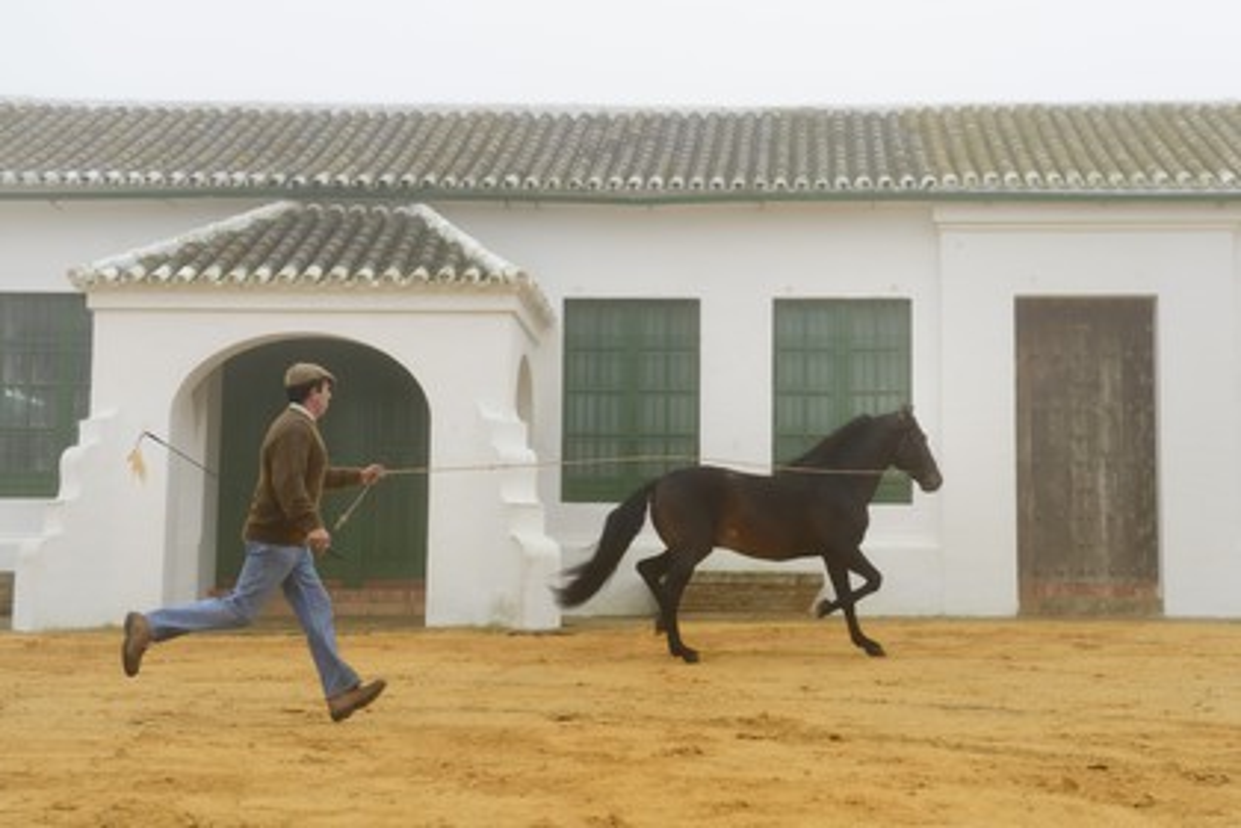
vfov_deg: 27.0
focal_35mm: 50
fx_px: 1723
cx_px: 620
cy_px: 414
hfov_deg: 39.6
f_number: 5
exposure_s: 1/1000
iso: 800
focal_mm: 50
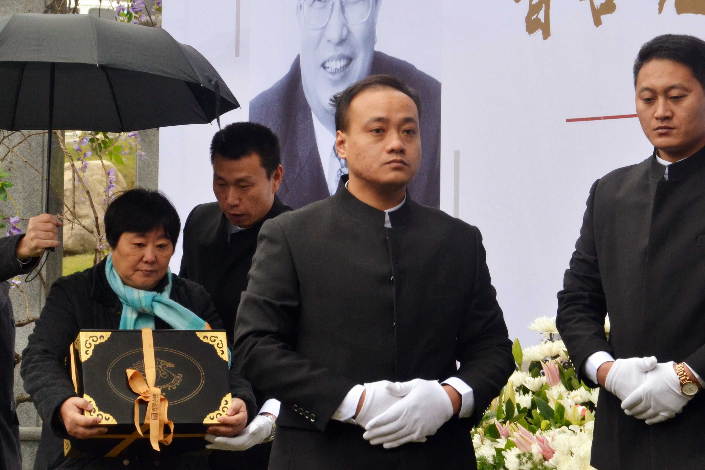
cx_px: 259
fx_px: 3642
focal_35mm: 186
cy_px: 193
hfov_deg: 11.0
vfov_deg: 7.4
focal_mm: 90
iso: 900
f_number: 9
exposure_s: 1/200
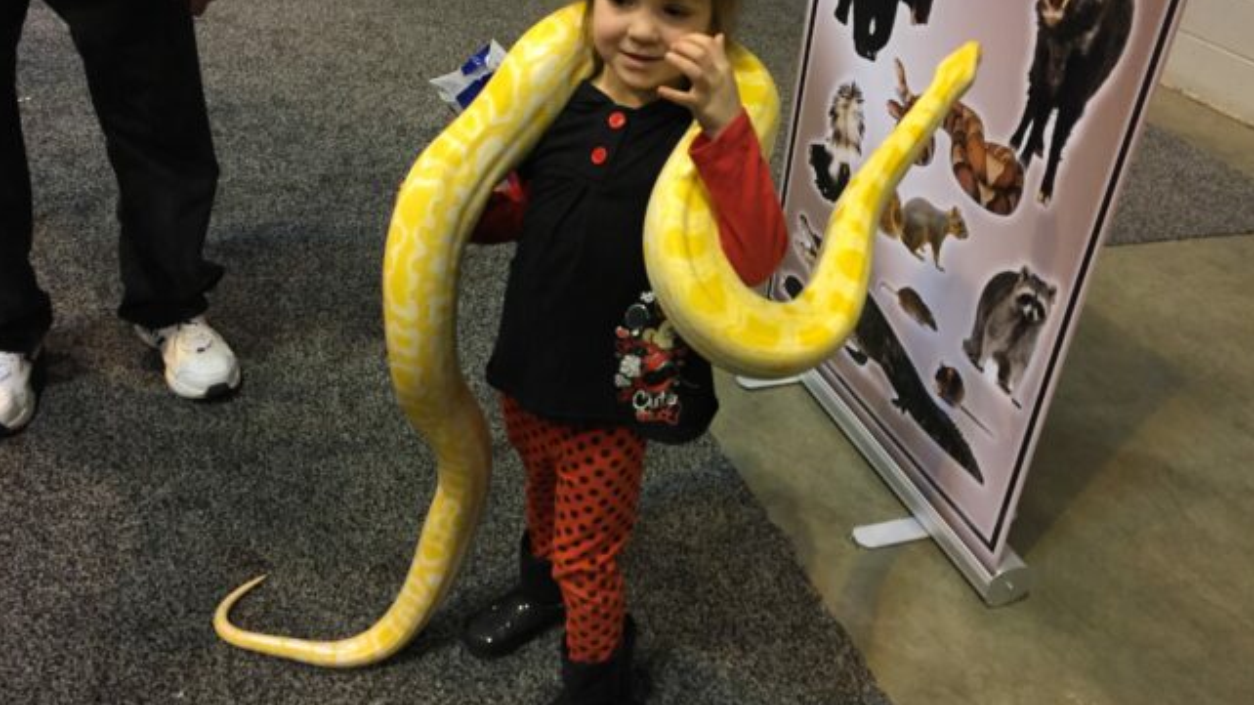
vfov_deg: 36.6
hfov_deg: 61.0
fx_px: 1064
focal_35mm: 32
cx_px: 627
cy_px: 312
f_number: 2.2
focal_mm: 4.15
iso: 125
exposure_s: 1/30
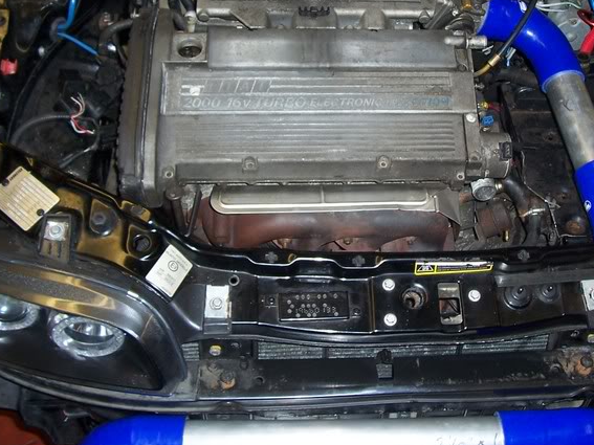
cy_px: 138
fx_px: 823
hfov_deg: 39.4
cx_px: 376
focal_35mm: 48
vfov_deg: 30.0
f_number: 2.7
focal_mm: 5.6
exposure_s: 1/60
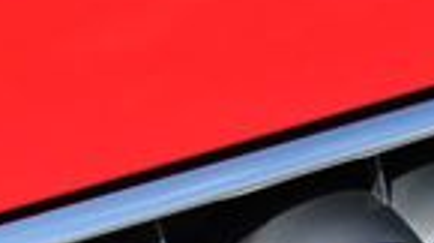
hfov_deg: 8.6
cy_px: 354
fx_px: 2872
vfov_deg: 4.8
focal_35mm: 250
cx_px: 506
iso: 100
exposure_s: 1/250
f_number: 8
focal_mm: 36
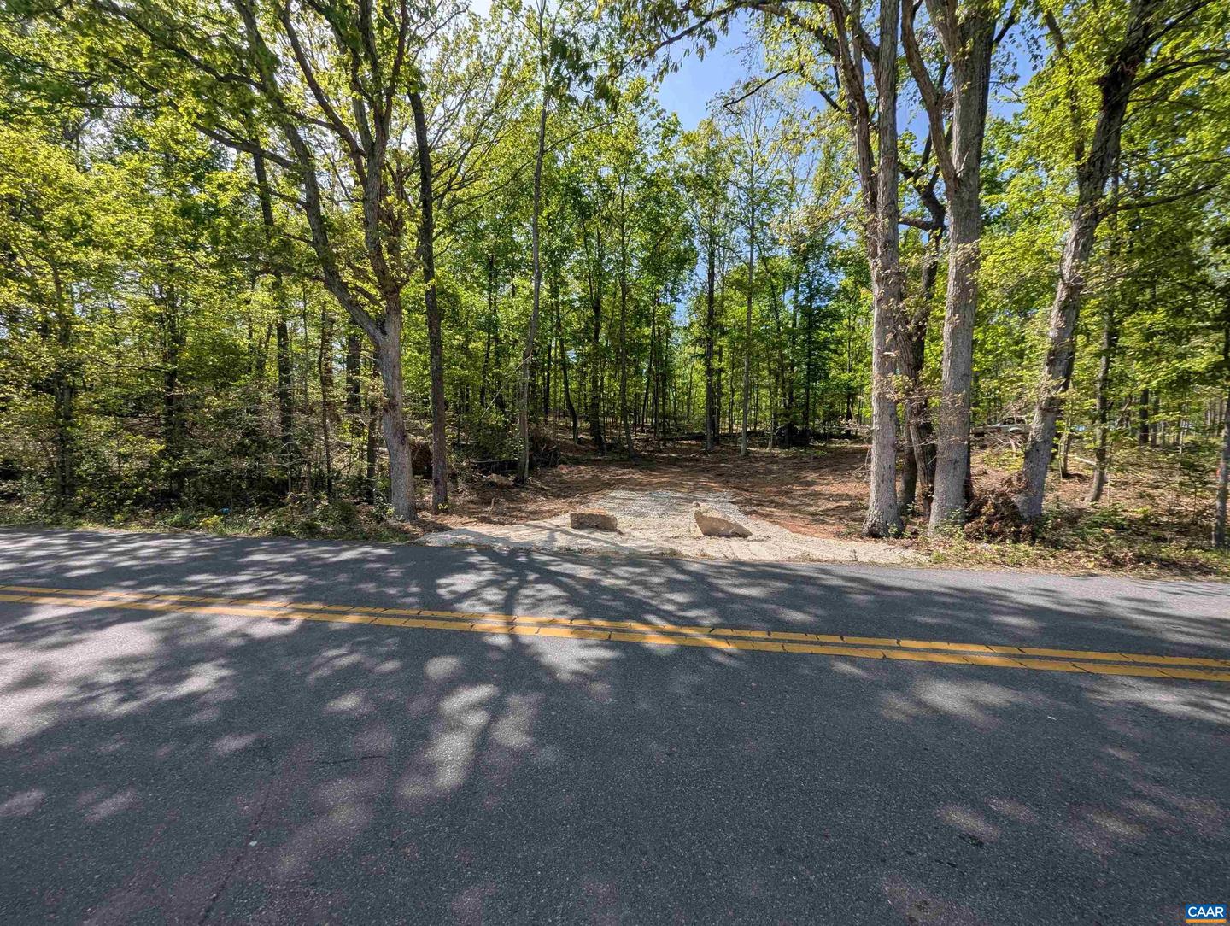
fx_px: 463
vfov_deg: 90.1
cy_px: 463
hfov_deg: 106.1
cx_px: 615
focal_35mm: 13
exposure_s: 1/971
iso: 44
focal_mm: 1.95
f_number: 2.2
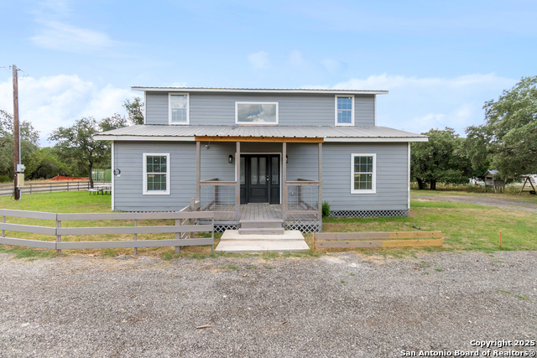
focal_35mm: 15
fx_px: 224
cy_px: 179
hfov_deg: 100.4
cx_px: 268
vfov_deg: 77.4
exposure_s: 1/640
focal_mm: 10
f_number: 6.3
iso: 320
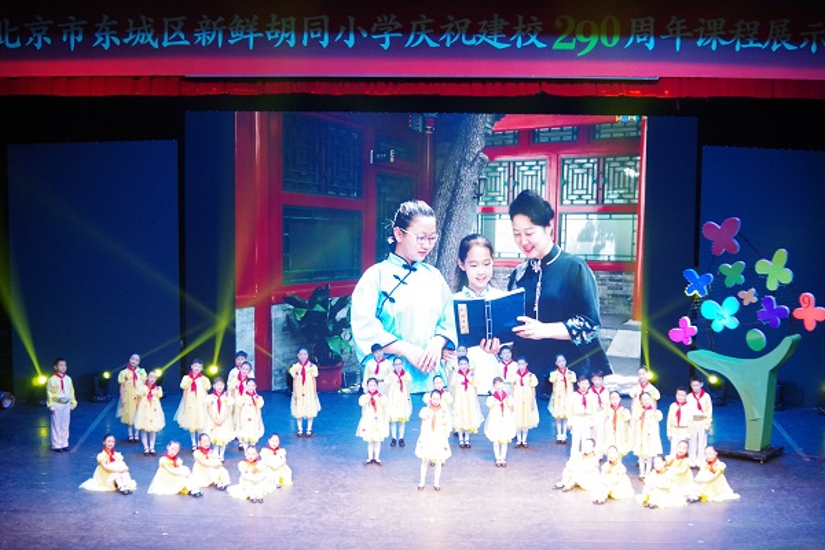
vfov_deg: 18.2
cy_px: 275
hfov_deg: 27.0
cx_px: 412
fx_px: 1719
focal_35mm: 75
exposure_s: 1/100
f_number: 4
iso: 1600
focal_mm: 50
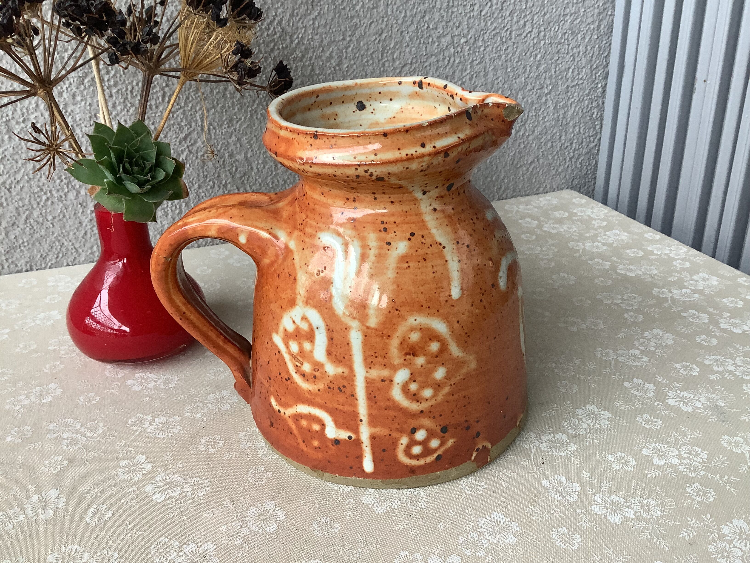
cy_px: 282
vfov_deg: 45.4
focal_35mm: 31
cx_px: 375
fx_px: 672
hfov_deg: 58.4
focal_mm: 3.3
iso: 64
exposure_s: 1/50
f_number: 2.4
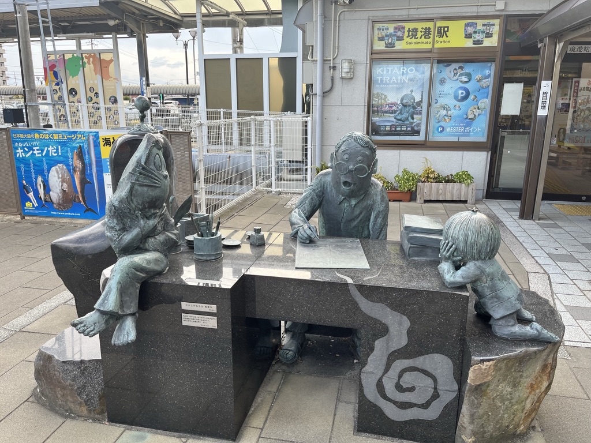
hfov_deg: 67.3
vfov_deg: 53.1
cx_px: 296
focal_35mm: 26
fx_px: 444
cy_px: 222
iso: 40
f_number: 1.6
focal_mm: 5.1
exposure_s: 1/268
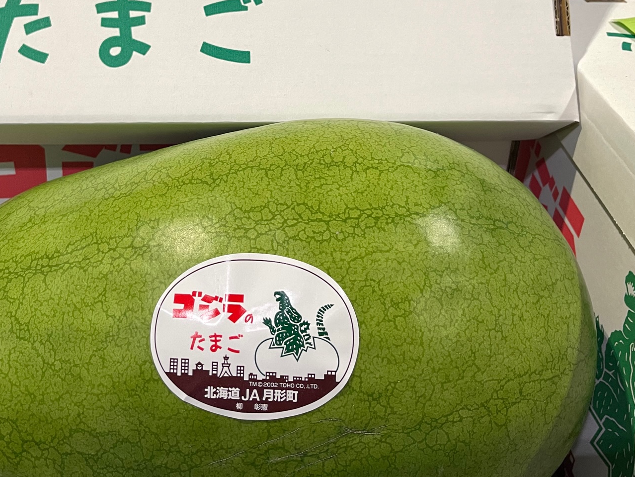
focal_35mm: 41
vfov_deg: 34.3
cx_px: 244
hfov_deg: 45.4
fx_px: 752
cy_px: 111
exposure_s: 1/52
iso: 125
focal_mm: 5.1
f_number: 1.6
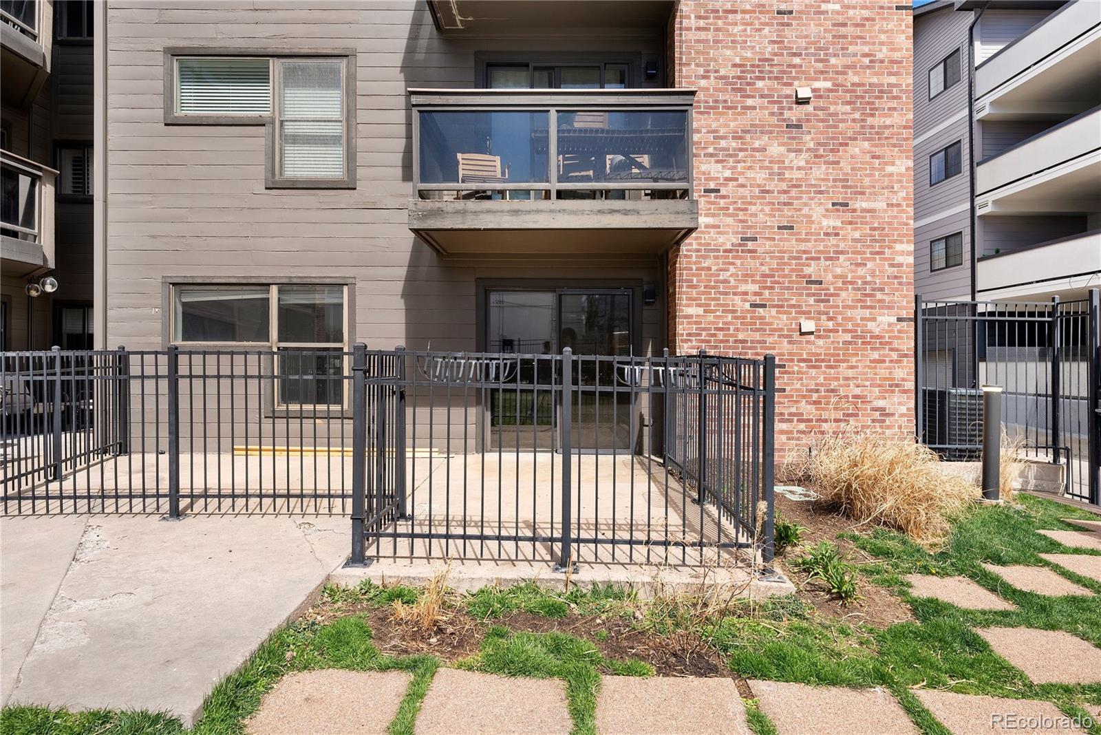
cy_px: 368
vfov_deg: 59.5
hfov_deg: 81.2
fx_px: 642
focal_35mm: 21
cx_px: 550
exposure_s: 1/100
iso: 200
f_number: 9
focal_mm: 21
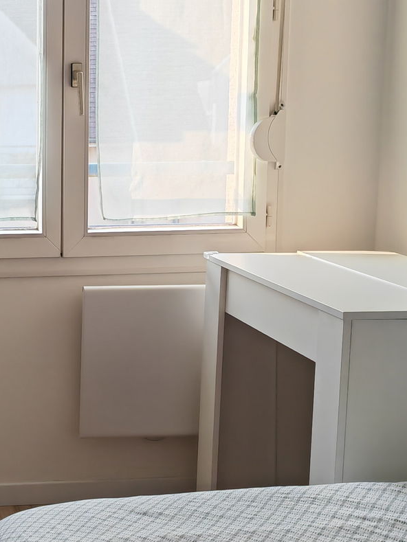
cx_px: -45
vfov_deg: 26.7
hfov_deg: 19.3
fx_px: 1144
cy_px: 281
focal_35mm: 73
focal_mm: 5.53
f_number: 1.8
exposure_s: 1/240
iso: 50
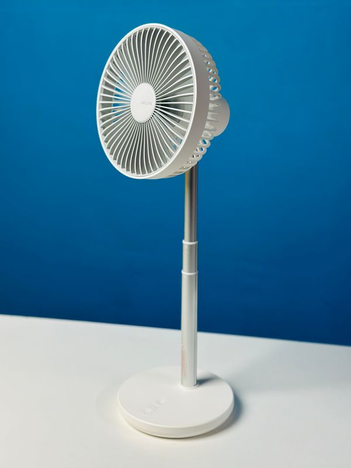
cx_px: 176
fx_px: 649
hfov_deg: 30.3
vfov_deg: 39.7
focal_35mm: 48
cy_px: 234
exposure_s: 1/50
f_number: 1.78
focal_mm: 6.86
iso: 125
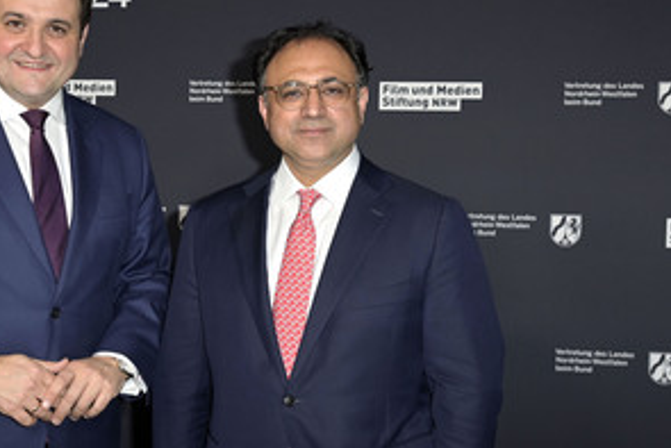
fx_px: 1082
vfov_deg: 23.4
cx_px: 267
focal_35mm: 58
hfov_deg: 34.4
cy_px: 243
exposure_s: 1/250
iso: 1000
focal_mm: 38
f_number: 4.5
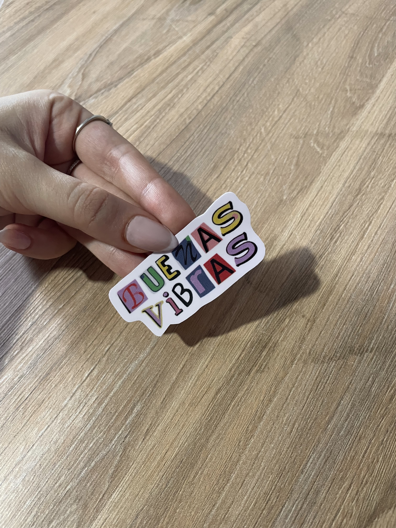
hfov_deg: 53.1
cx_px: 198
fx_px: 397
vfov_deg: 67.3
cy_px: 264
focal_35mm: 26
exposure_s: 1/60
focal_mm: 4.2
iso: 320
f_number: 1.6
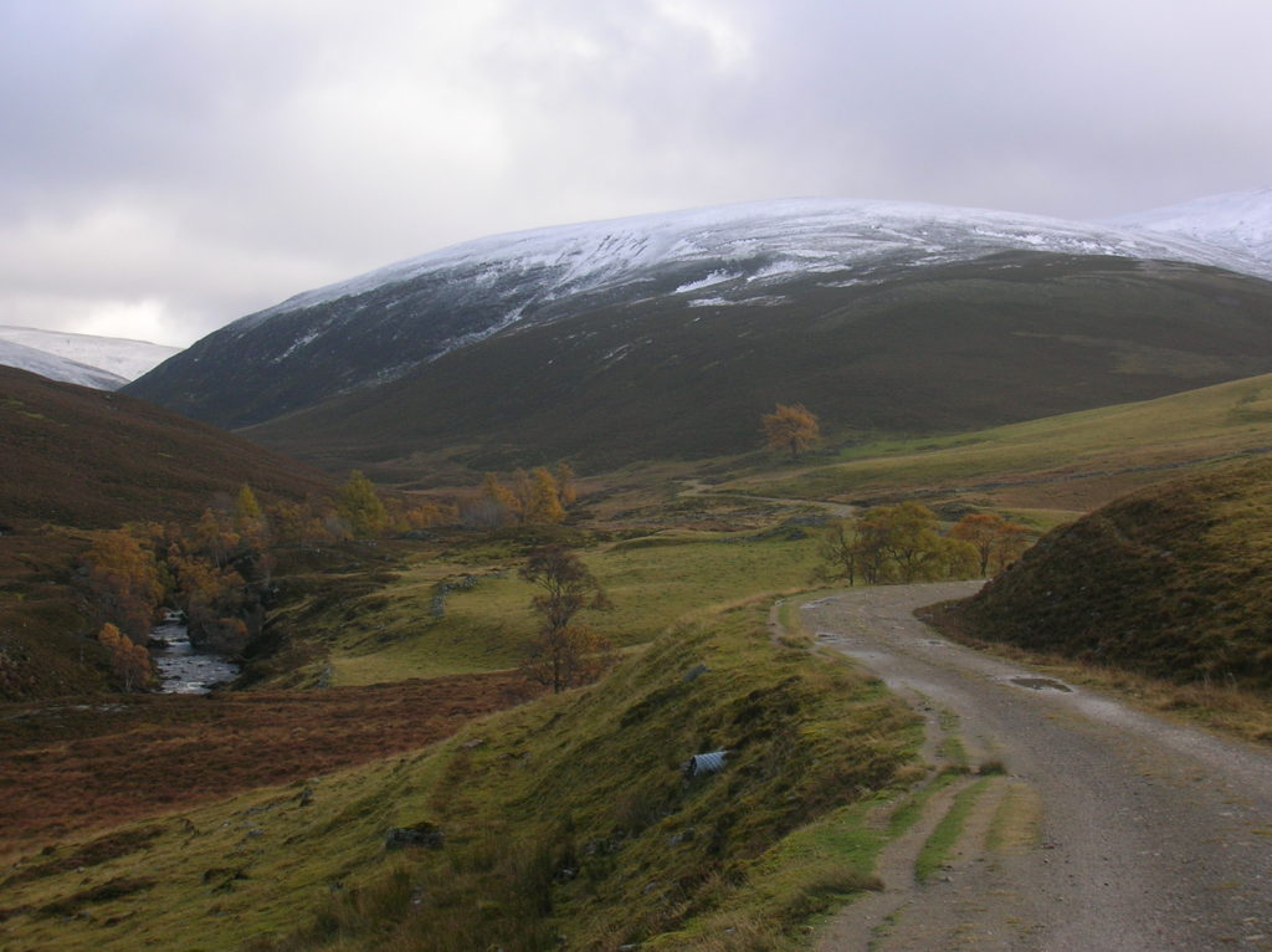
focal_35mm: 54
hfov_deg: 35.6
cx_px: 636
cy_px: 476
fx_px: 1982
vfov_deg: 27.0
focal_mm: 9
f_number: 5.7
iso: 71
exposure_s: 1/123
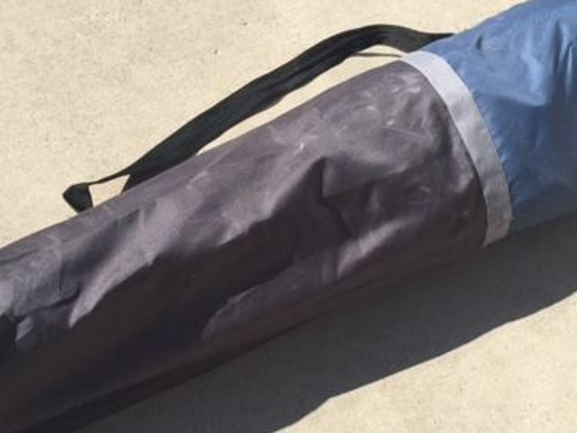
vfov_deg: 29.0
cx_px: 283
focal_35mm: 50
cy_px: 274
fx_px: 833
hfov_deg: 38.2
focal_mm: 4.15
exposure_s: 1/1721
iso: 32
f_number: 2.2
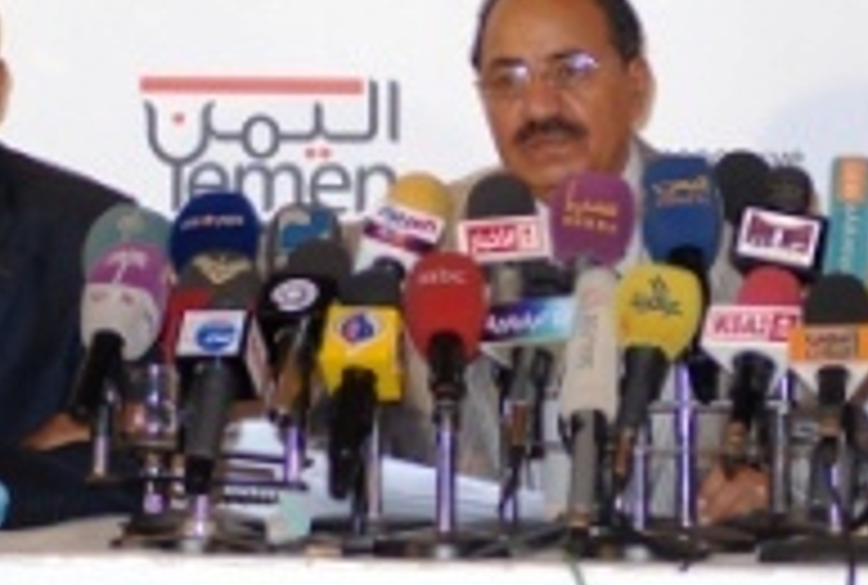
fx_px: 8417
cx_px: 562
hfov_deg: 5.9
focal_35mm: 348
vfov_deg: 4.0
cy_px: 74
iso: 800
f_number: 4.2
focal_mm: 100
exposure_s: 1/125
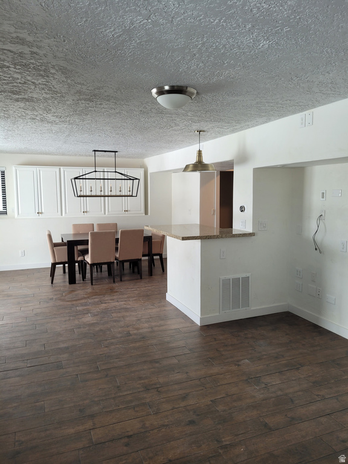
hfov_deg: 53.1
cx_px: 174
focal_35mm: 26
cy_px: 232
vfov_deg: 67.3
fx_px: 349
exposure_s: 1/120
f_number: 1.8
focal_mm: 5.4
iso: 100
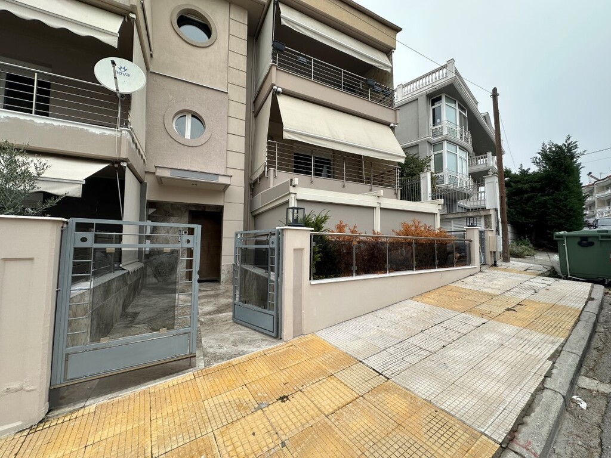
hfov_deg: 102.1
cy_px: 229
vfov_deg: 85.7
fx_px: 247
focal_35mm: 14
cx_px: 306
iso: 40
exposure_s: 1/532
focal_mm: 2.22
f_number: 2.2
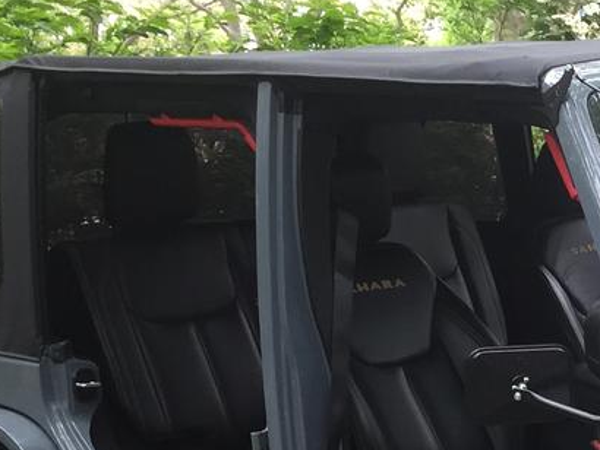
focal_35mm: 106
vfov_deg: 13.4
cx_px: 833
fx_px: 1838
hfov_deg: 17.2
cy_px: 606
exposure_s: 1/60
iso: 40
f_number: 2.2
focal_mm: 4.15
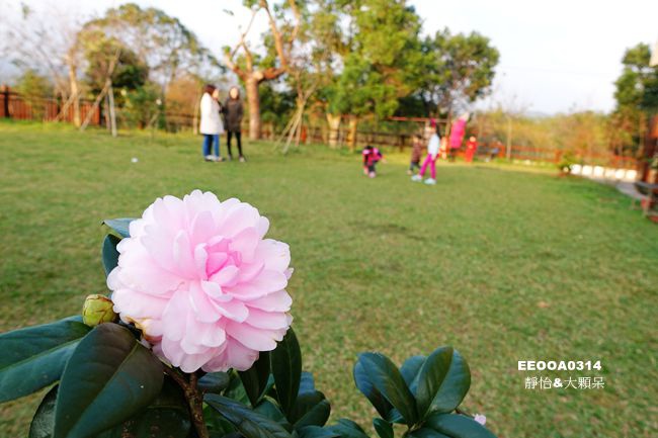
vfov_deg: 53.1
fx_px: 439
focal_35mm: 24
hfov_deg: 73.8
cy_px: 219
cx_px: 329
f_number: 4
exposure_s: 1/125
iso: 125
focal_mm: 8.8
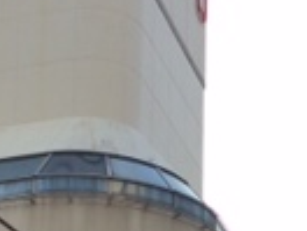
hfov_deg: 13.9
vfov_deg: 10.1
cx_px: 277
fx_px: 1250
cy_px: 378
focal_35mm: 141
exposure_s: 1/855
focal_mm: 4.15
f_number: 2.2
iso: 32
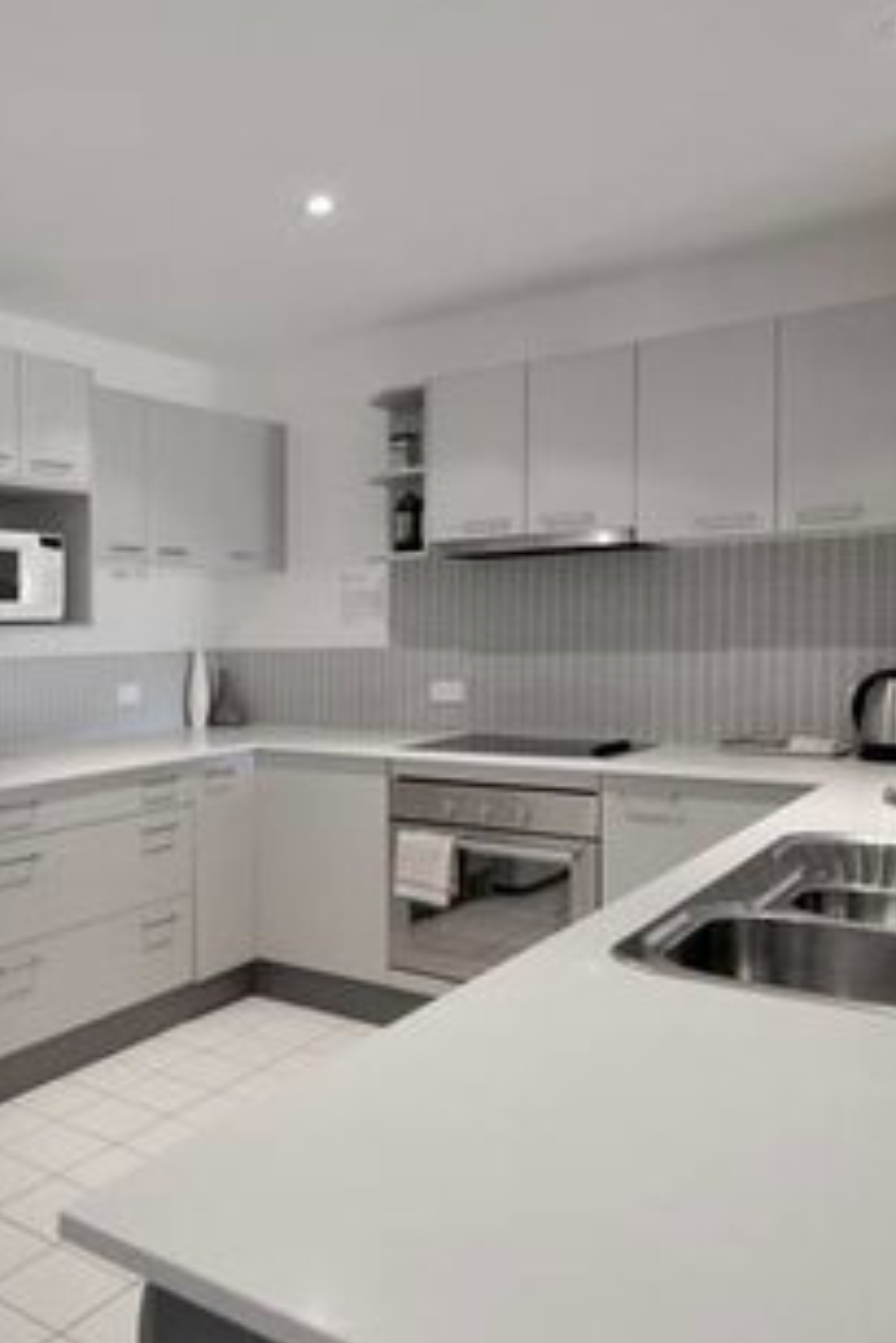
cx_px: 275
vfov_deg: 71.5
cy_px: 687
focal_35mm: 25
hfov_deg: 50.1
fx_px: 932
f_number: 6.3
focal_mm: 16
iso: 400
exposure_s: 1/13
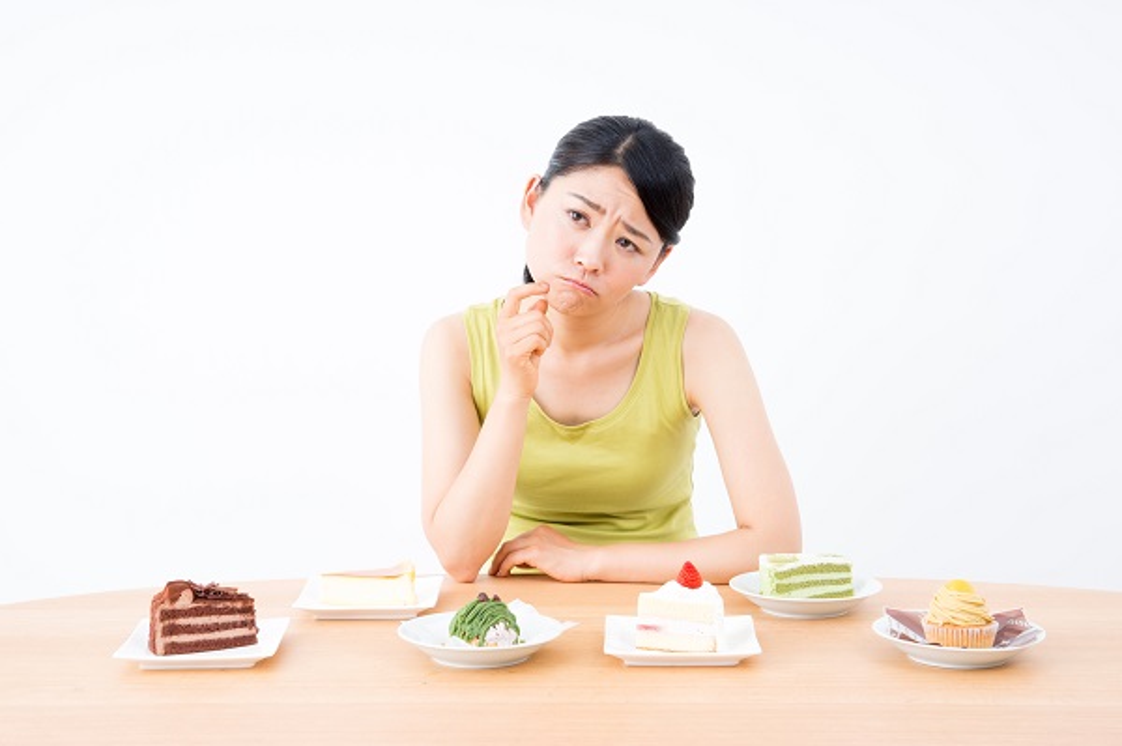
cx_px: 561
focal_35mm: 70
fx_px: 2180
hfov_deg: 28.9
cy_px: 373
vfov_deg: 19.4
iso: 100
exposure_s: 1/125
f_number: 10
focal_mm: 70
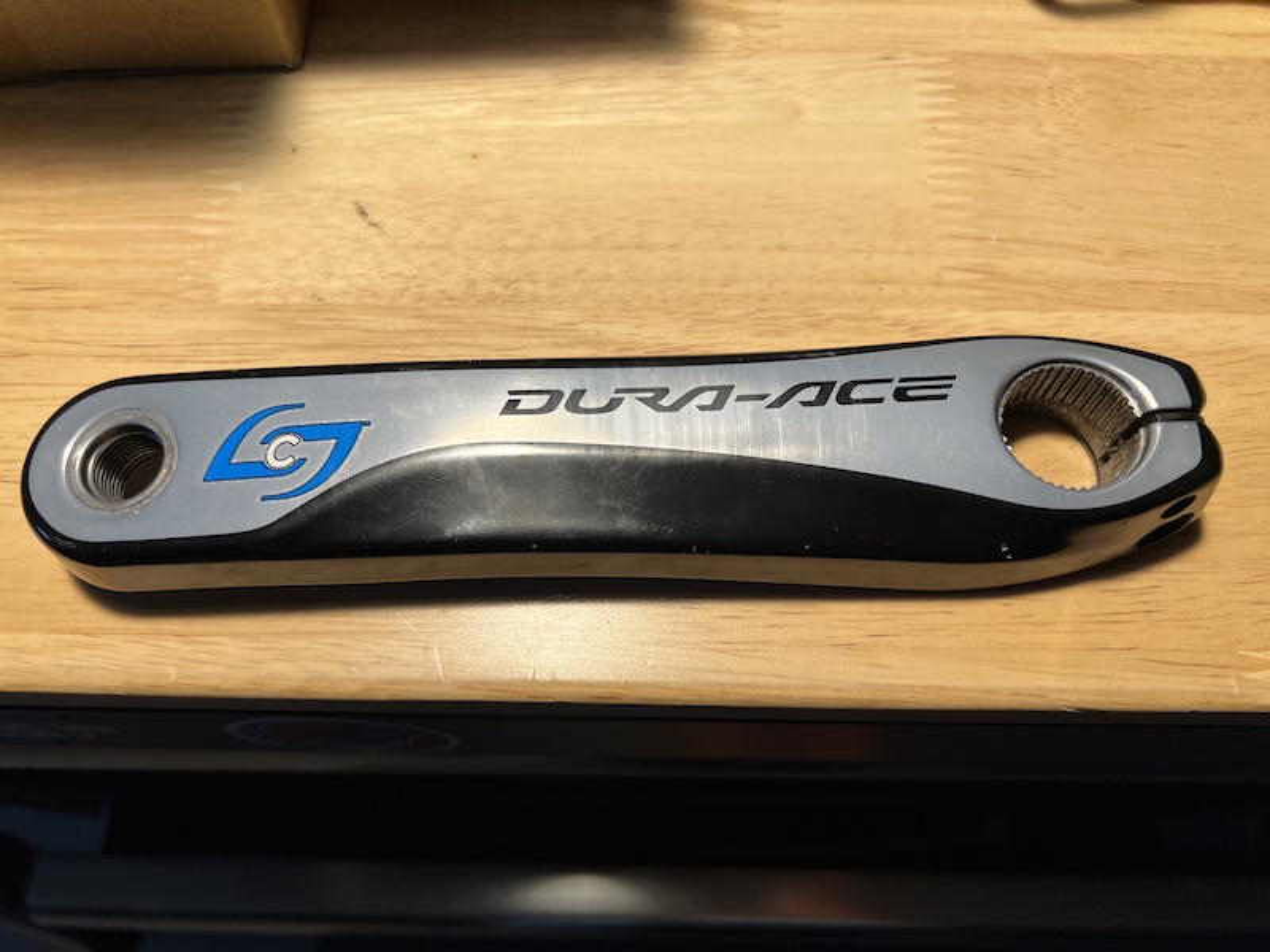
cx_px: 635
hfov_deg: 67.3
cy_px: 476
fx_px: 954
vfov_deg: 53.1
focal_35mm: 26
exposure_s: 1/120
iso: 80
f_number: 1.5
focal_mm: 5.7
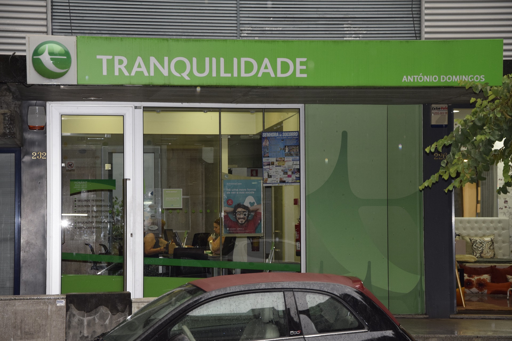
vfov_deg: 13.0
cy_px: 170
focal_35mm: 105
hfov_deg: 19.5
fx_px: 1493
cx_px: 256
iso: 1250
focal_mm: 70
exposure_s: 1/60
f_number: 5.3
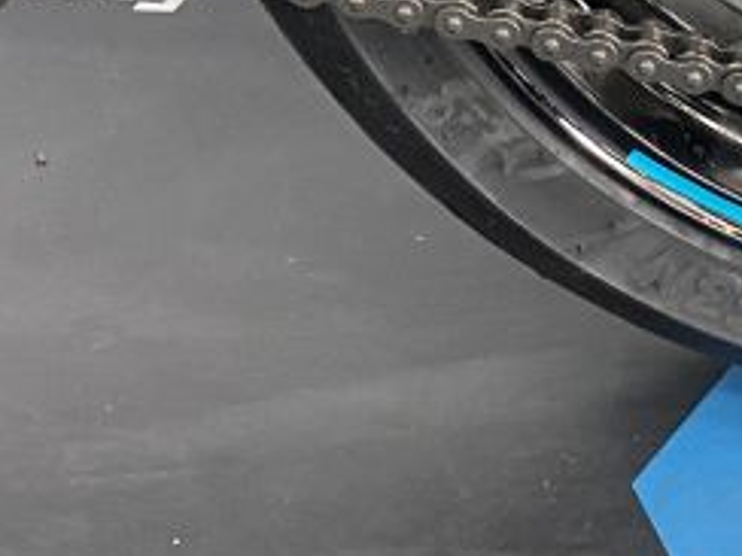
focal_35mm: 113
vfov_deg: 12.0
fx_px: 2422
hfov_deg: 16.7
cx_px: 879
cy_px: -482
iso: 125
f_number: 1.8
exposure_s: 1/50
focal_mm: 4.25
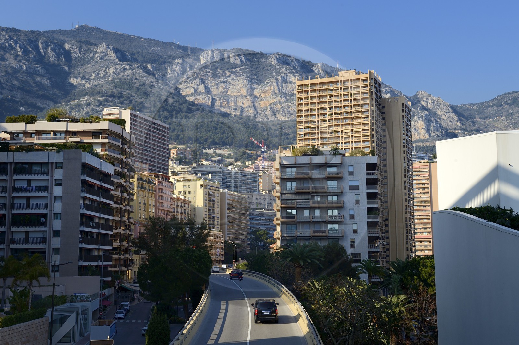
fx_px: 691
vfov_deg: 28.0
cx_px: 260
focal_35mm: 48
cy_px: 172
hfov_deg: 41.1
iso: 200
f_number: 10
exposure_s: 1/320
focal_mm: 48
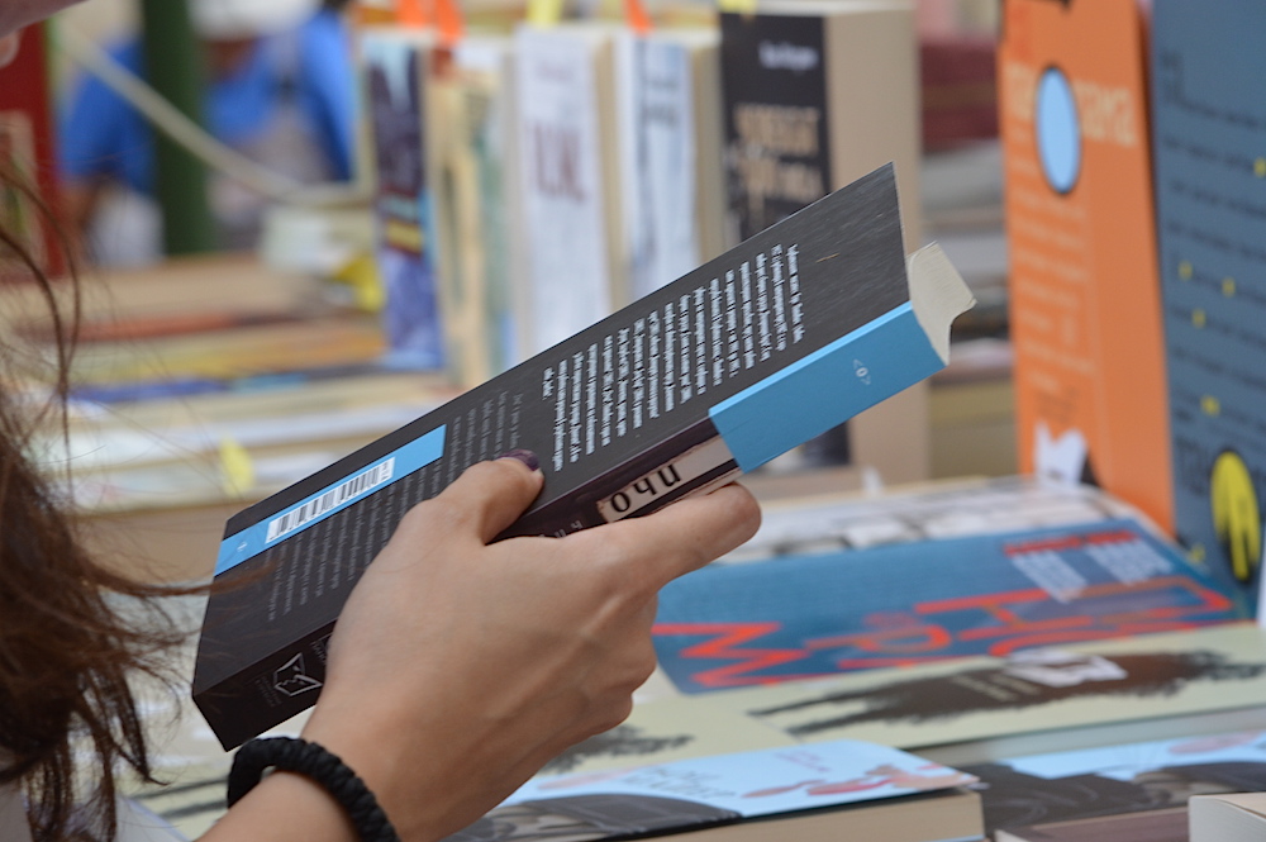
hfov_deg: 14.9
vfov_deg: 9.9
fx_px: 4849
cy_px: 421
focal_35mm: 138
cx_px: 633
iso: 400
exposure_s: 1/100
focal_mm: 92
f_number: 11
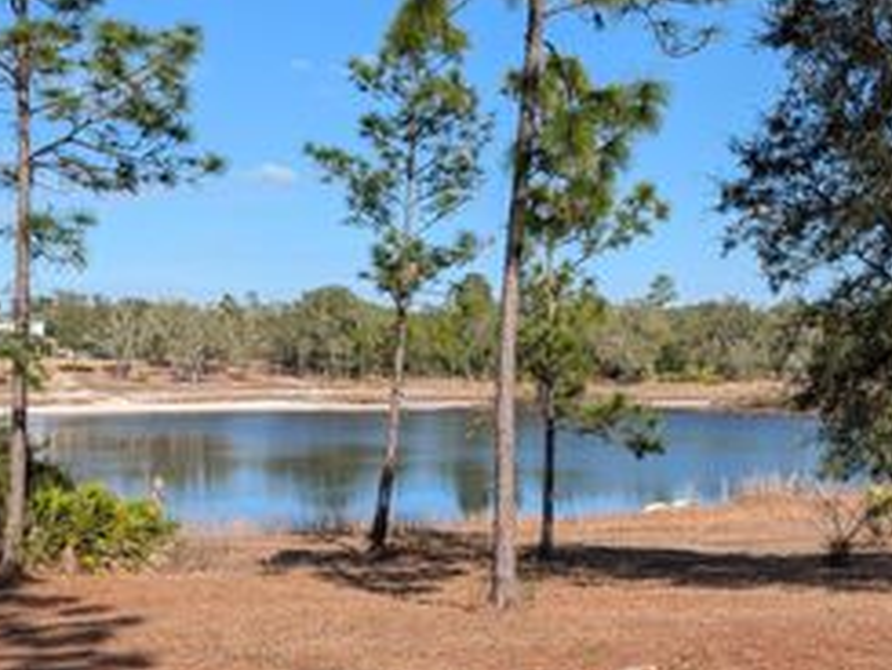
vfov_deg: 29.7
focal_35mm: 49
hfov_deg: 38.9
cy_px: 331
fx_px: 1263
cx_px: 444
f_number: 1.68
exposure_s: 1/1081
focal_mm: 6.9
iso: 20
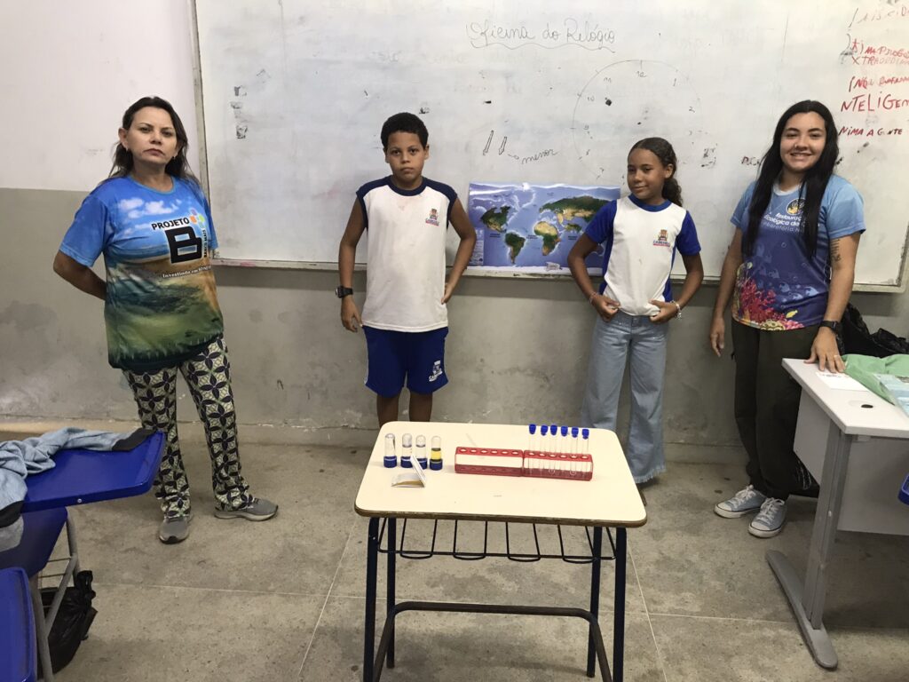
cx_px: 454
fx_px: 735
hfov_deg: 63.4
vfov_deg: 49.7
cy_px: 341
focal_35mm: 28
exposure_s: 1/17
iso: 40
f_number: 1.8
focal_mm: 3.99
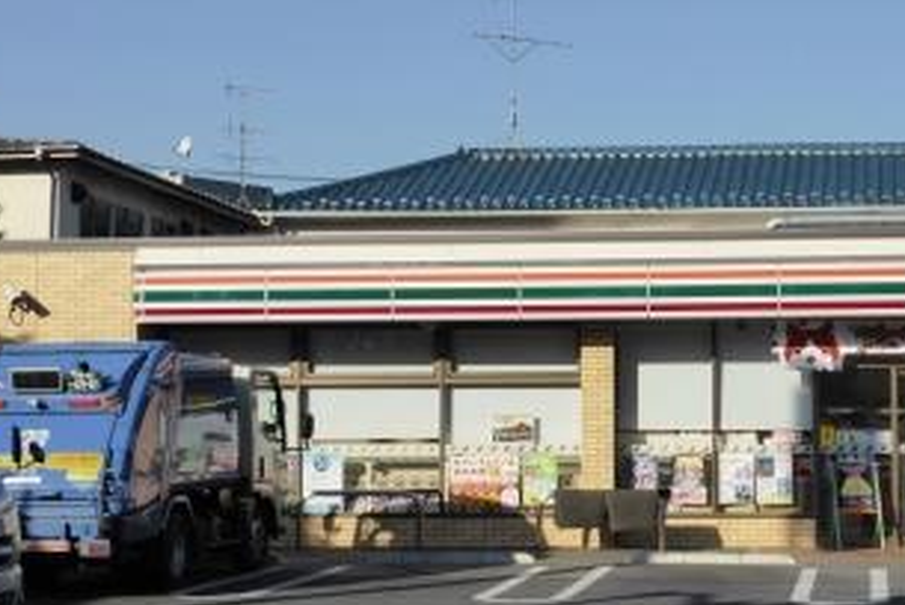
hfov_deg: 23.2
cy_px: 350
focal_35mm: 87
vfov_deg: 15.7
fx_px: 2189
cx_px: 620
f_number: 4.6
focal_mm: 9.7
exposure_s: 1/1600
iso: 200
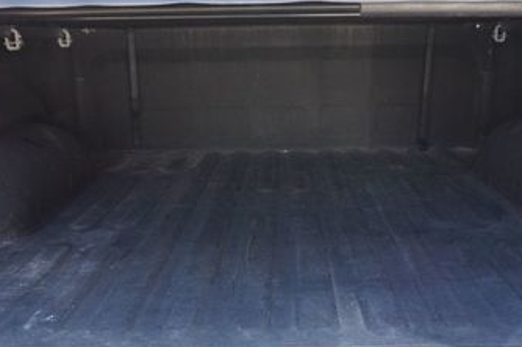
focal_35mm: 46
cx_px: 284
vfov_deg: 28.7
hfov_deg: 42.7
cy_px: 269
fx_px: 666
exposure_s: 1/160
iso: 400
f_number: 4
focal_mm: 16
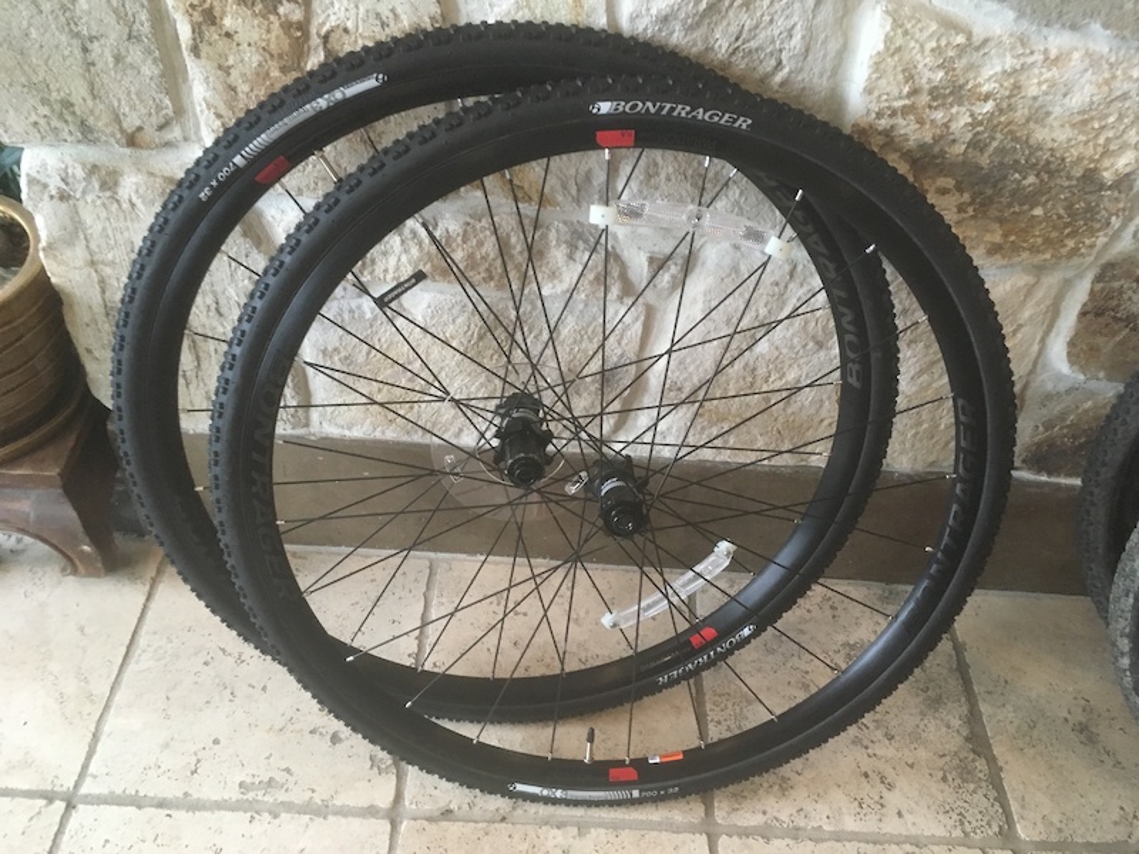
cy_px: 427
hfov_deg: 61.7
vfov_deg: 48.2
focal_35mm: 29
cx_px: 570
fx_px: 954
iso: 160
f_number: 2.2
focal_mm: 4.15
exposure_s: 1/30
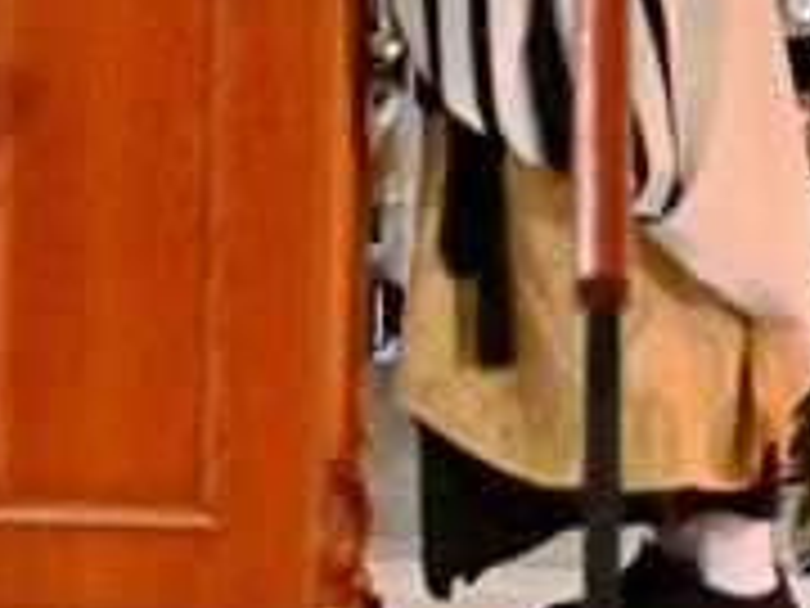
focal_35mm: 384
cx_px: -742
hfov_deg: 5.1
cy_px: -309
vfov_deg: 3.9
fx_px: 8985
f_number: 2.8
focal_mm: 70
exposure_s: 1/125
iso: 3200
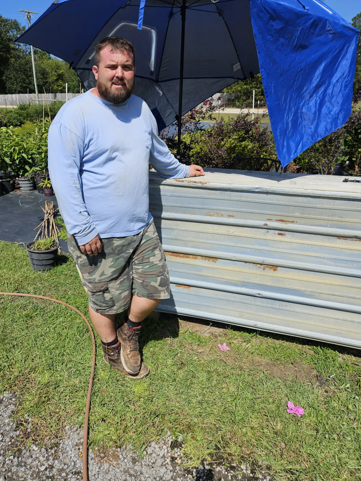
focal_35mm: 26
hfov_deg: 53.0
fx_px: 362
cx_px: 162
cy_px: 215
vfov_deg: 67.1
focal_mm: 5.4
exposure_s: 1/2643
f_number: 1.8
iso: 25
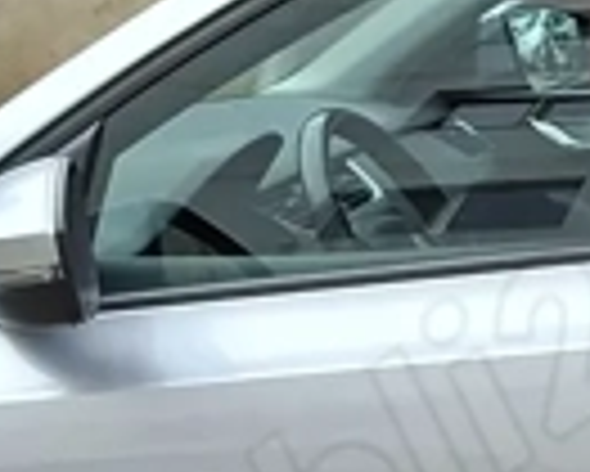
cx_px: 1031
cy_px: 476
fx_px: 2988
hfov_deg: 10.6
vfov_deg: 9.0
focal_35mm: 171
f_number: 1.8
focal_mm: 5.54
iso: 50
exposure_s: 1/299
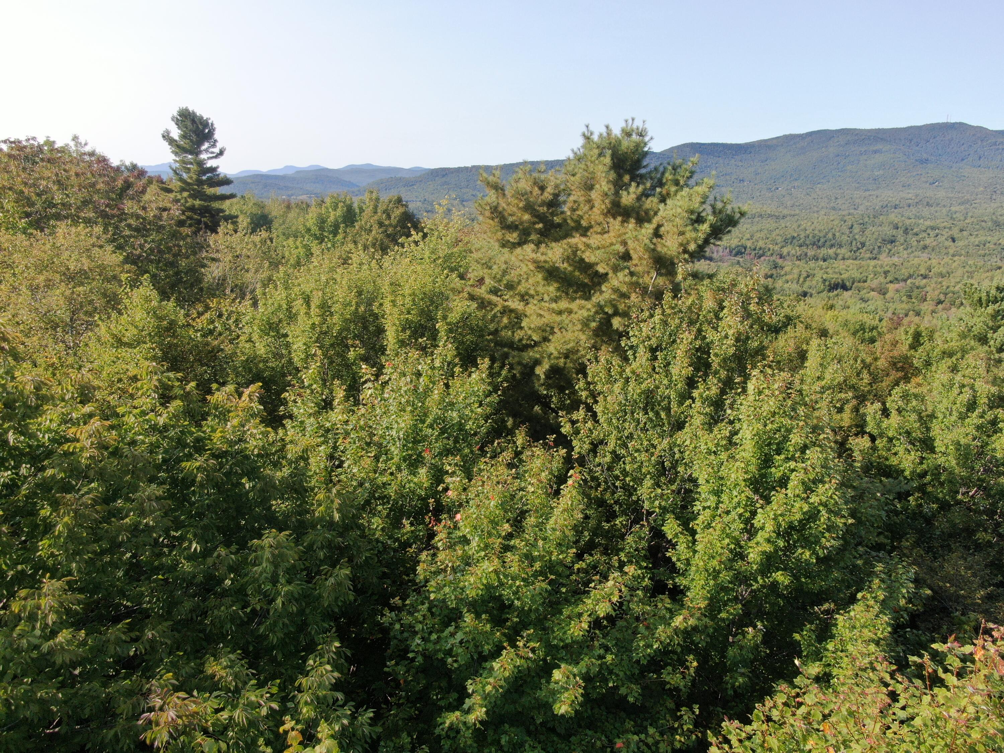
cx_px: 502
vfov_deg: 56.8
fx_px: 696
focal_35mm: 24
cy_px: 376
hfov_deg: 71.6
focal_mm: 4.39
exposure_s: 1/800
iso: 110
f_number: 2.8
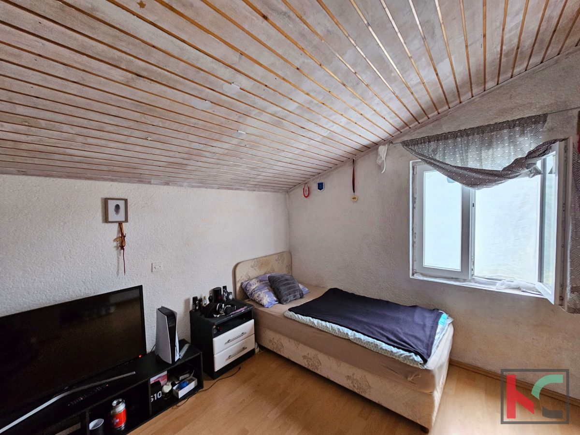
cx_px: 290
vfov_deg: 89.9
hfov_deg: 106.2
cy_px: 218
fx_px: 218
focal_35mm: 13
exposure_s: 1/33
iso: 400
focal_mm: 2.2
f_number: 2.2
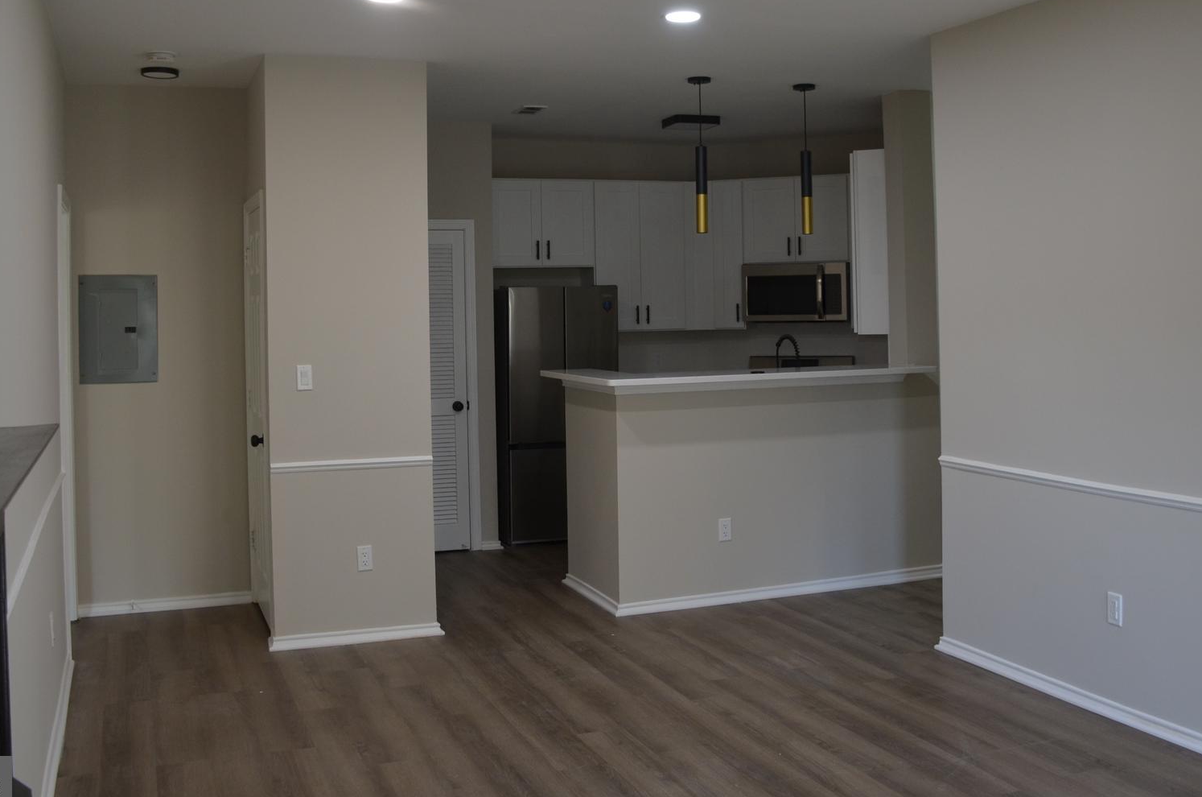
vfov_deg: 35.5
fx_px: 1233
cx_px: 659
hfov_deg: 51.9
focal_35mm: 37
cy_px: 268
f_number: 3.5
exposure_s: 1/100
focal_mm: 18
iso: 400
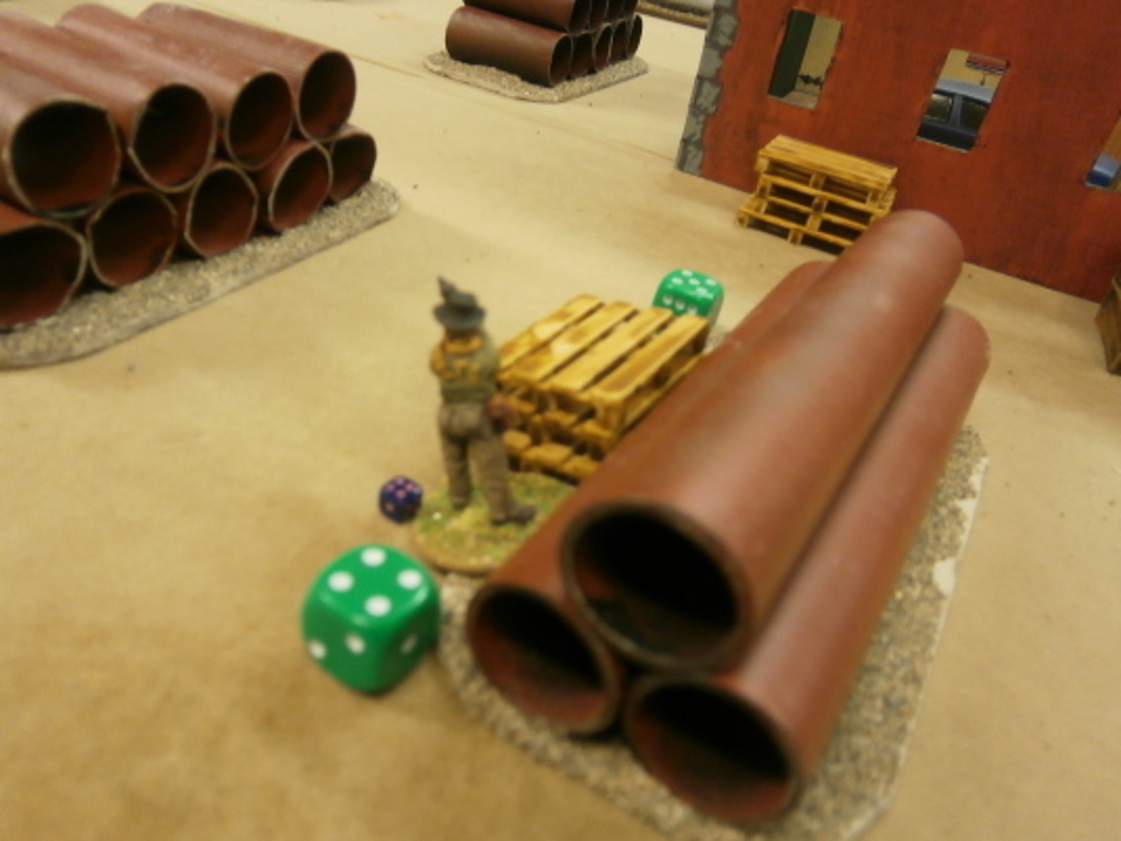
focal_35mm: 26
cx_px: 560
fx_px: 842
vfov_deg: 53.1
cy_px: 420
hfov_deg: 67.3
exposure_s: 1/20
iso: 200
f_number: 2.8
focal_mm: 4.7
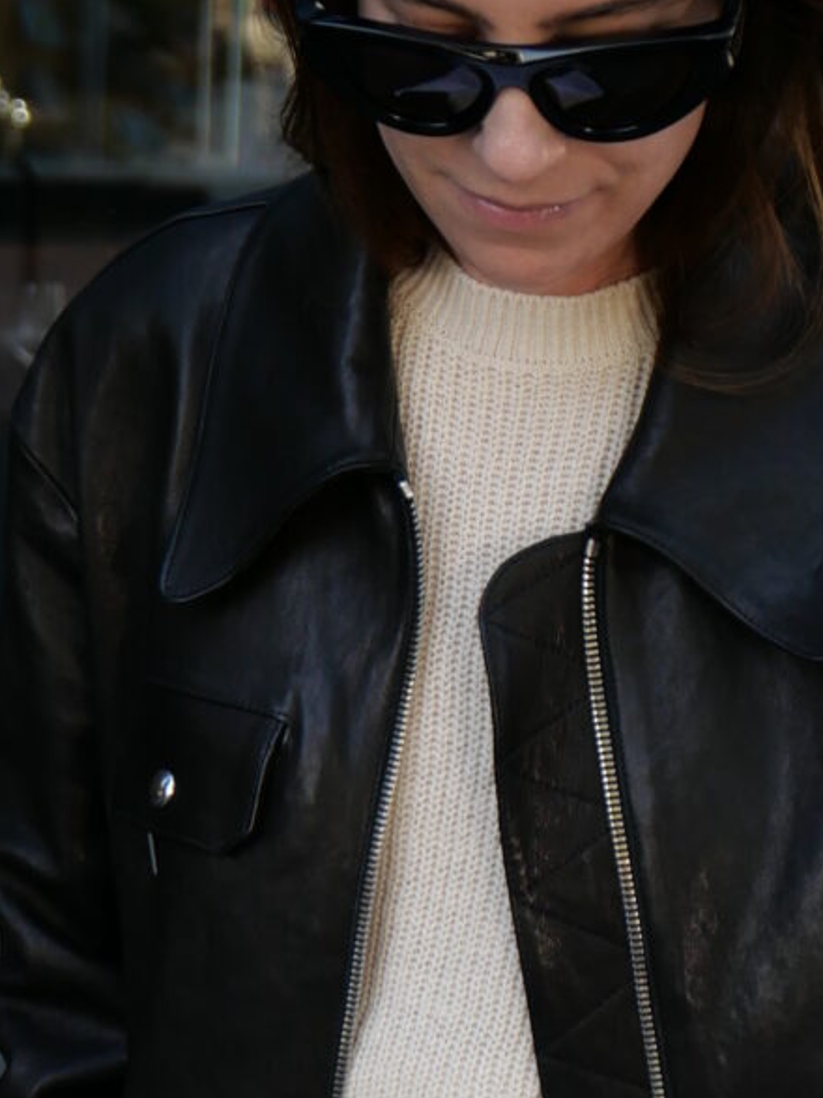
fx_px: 3837
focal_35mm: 121
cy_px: 744
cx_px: 625
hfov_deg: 12.2
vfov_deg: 16.2
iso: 200
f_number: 2.5
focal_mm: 16.7
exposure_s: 1/400
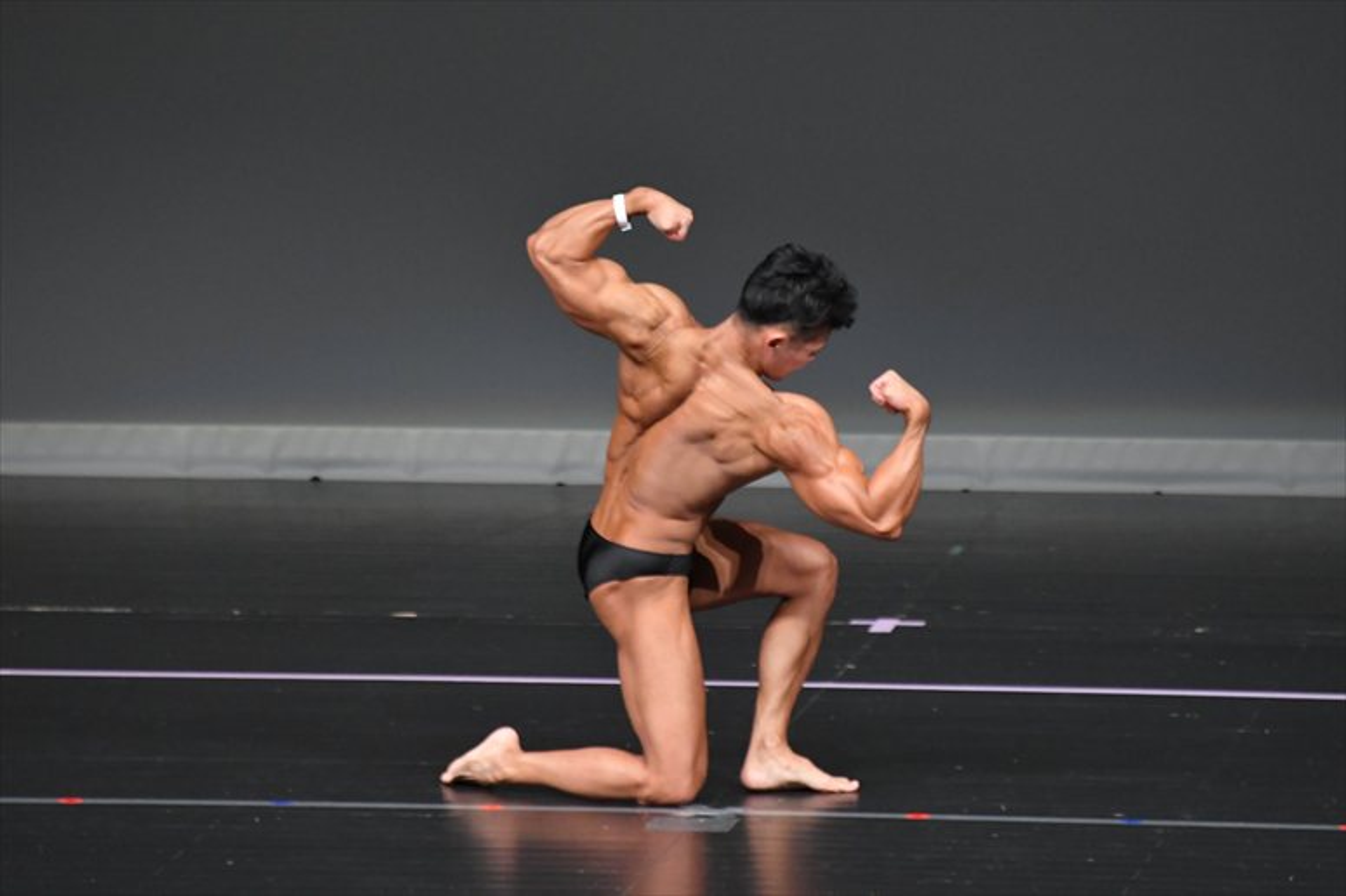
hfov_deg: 5.5
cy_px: 448
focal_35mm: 375
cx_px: 673
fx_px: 14014
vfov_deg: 3.7
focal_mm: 250
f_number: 5.6
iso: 4000
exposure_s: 1/400
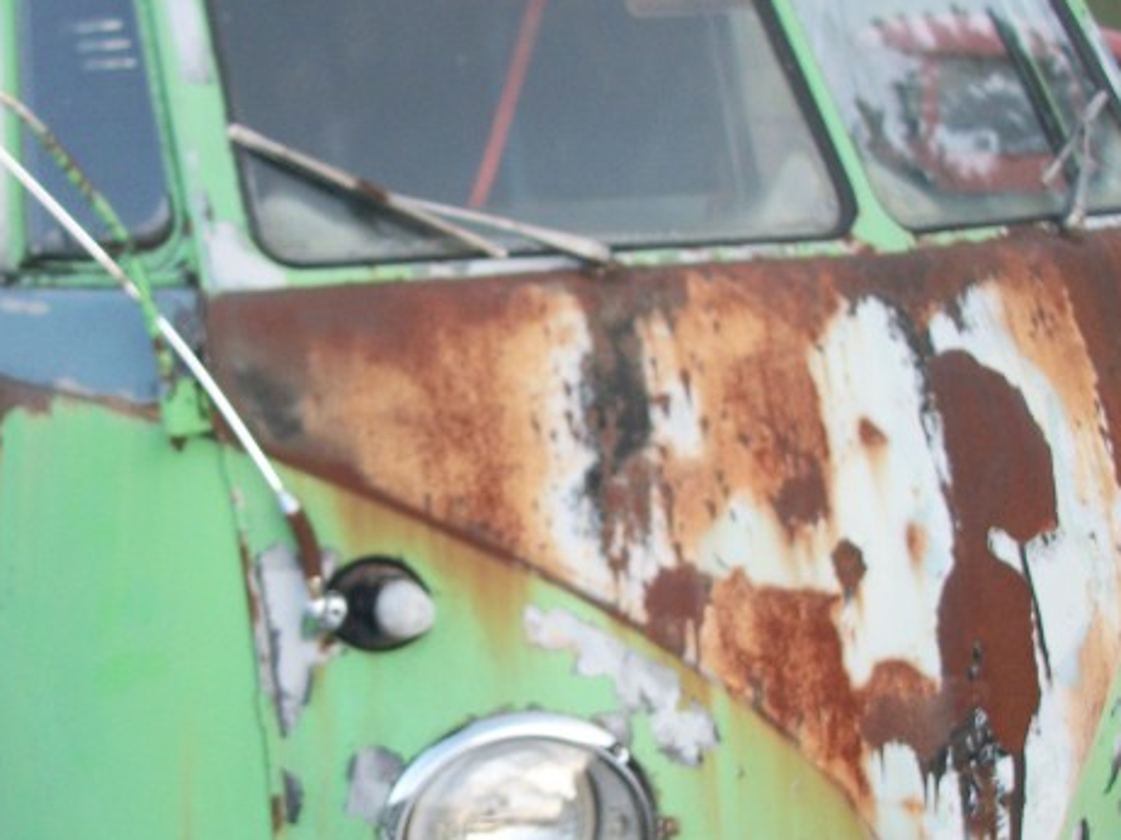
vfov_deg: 20.6
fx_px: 2298
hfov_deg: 27.3
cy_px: 590
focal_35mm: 71
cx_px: 442
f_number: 2.9
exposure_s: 1/200
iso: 80
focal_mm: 5.7
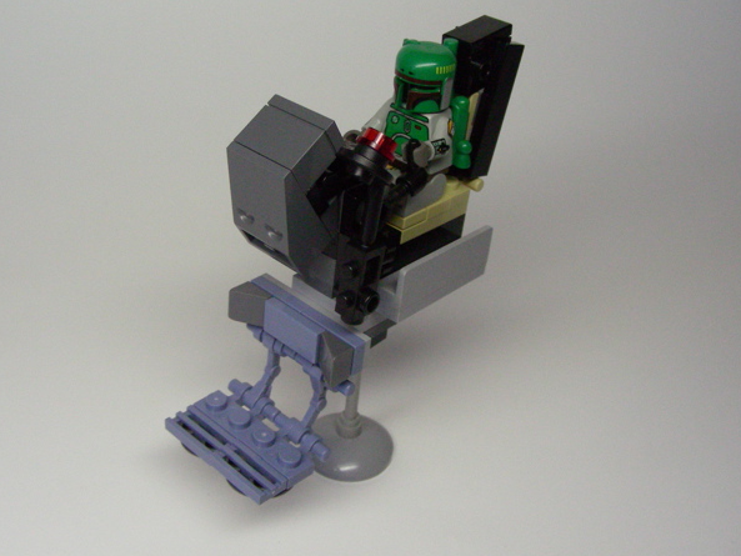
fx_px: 878
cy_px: 267
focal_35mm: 41
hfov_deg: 45.8
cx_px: 369
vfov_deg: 35.1
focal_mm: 6.3
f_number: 4
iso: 400
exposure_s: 1/166
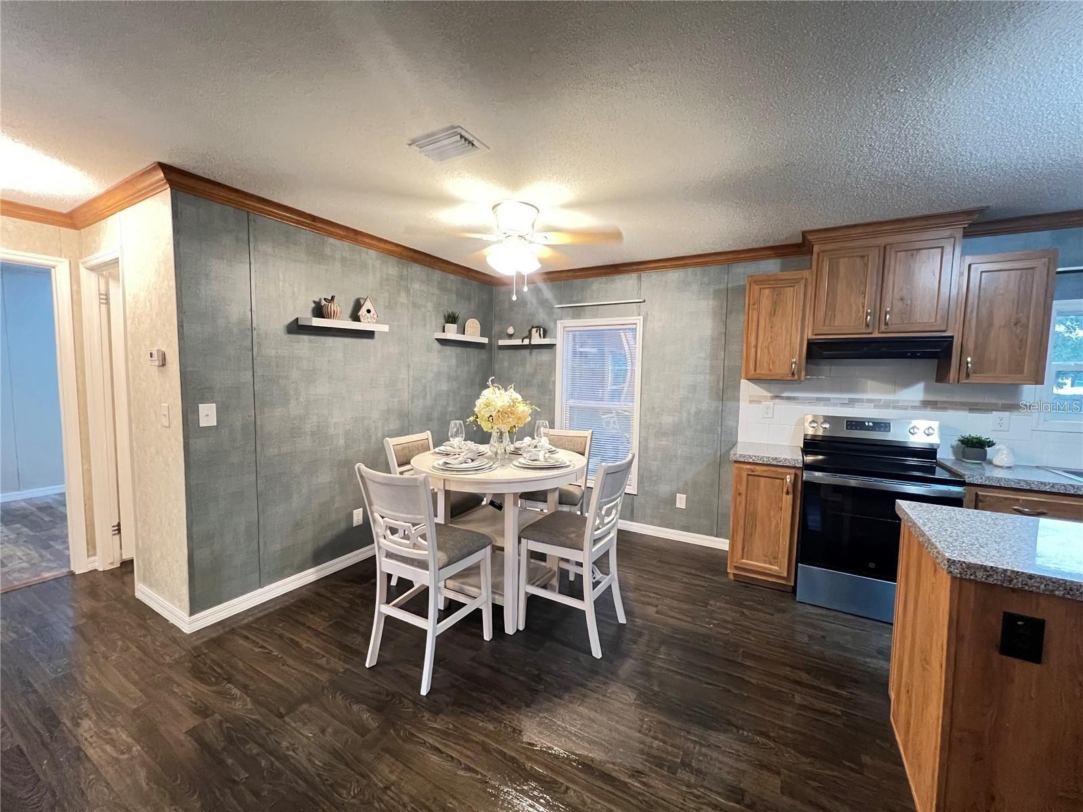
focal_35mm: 13
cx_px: 542
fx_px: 407
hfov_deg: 106.2
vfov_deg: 89.9
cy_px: 406
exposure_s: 1/40
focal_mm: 1.57
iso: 800
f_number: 1.8
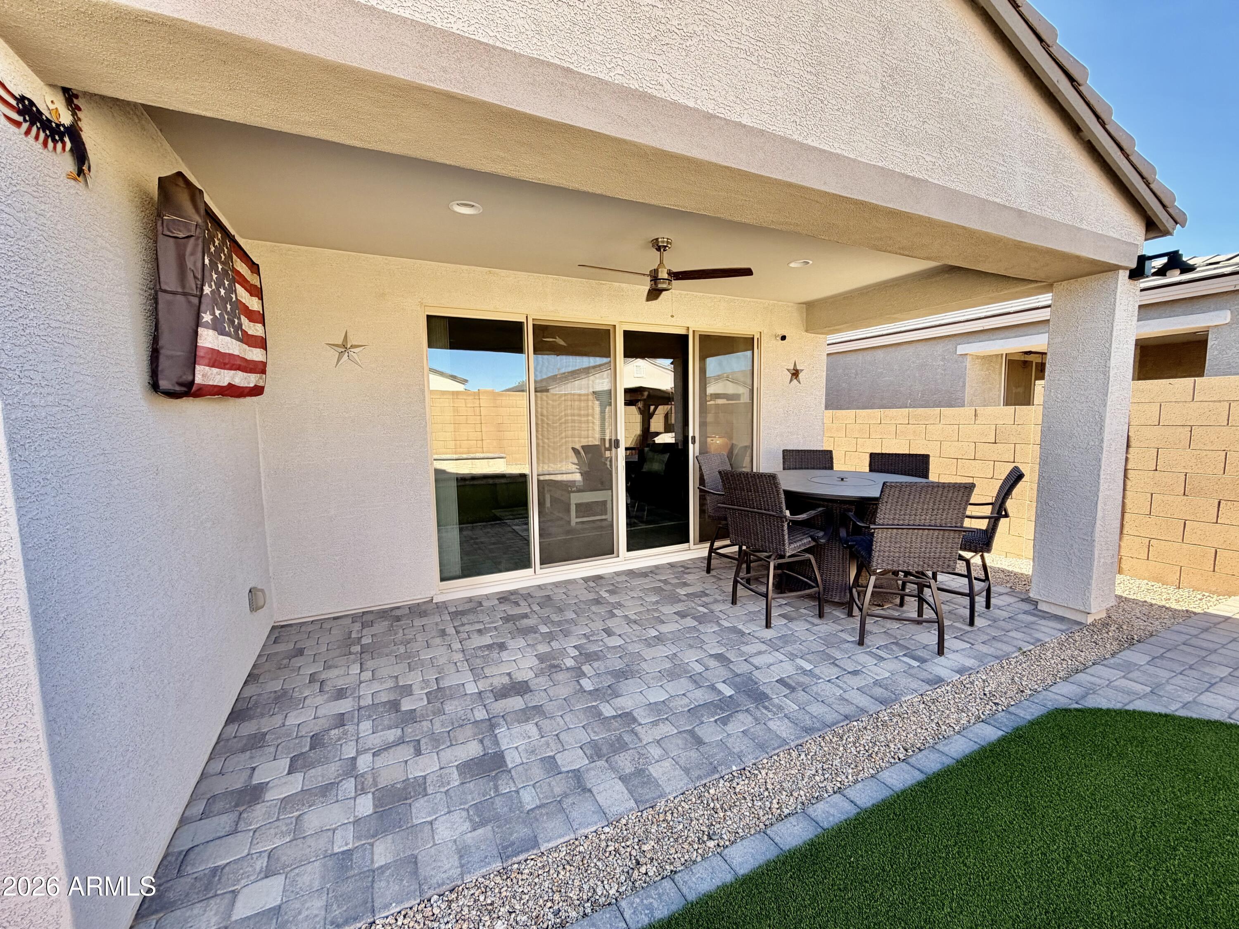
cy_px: 464
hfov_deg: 102.1
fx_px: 501
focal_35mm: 14
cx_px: 620
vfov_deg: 85.7
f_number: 2.2
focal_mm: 2.22
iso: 40
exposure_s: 1/217
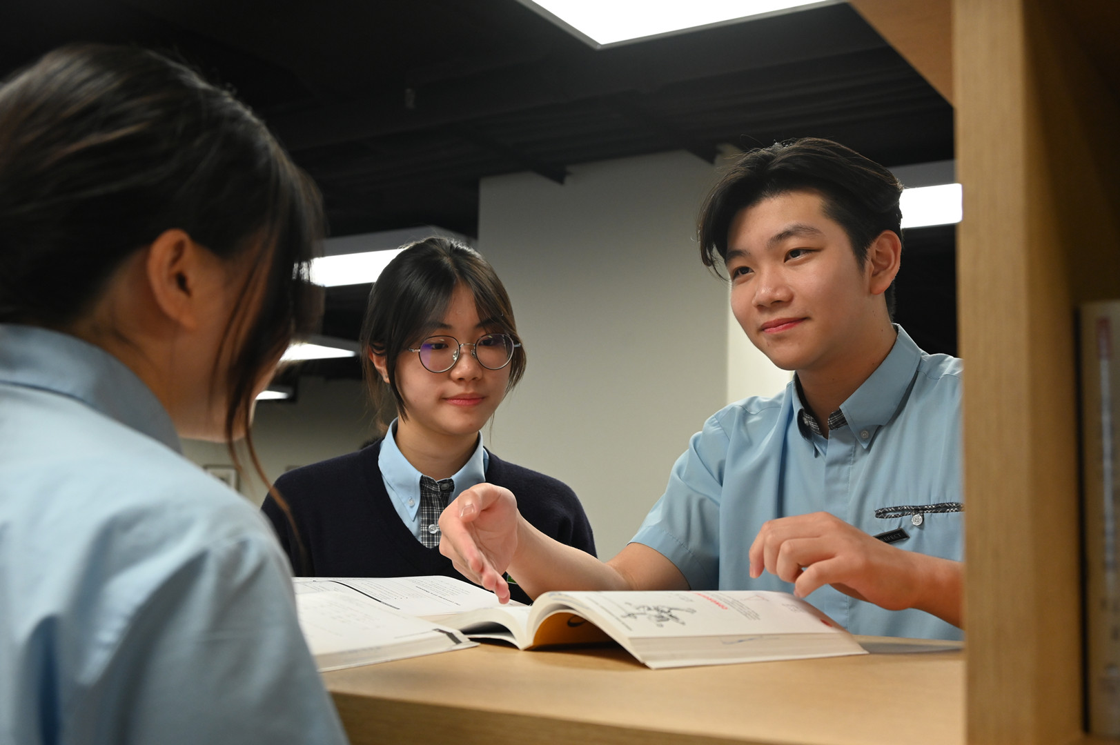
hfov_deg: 46.4
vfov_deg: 31.9
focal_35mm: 42
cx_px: 560
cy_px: 372
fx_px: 1306
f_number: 5.6
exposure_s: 1/100
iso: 2500
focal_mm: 42
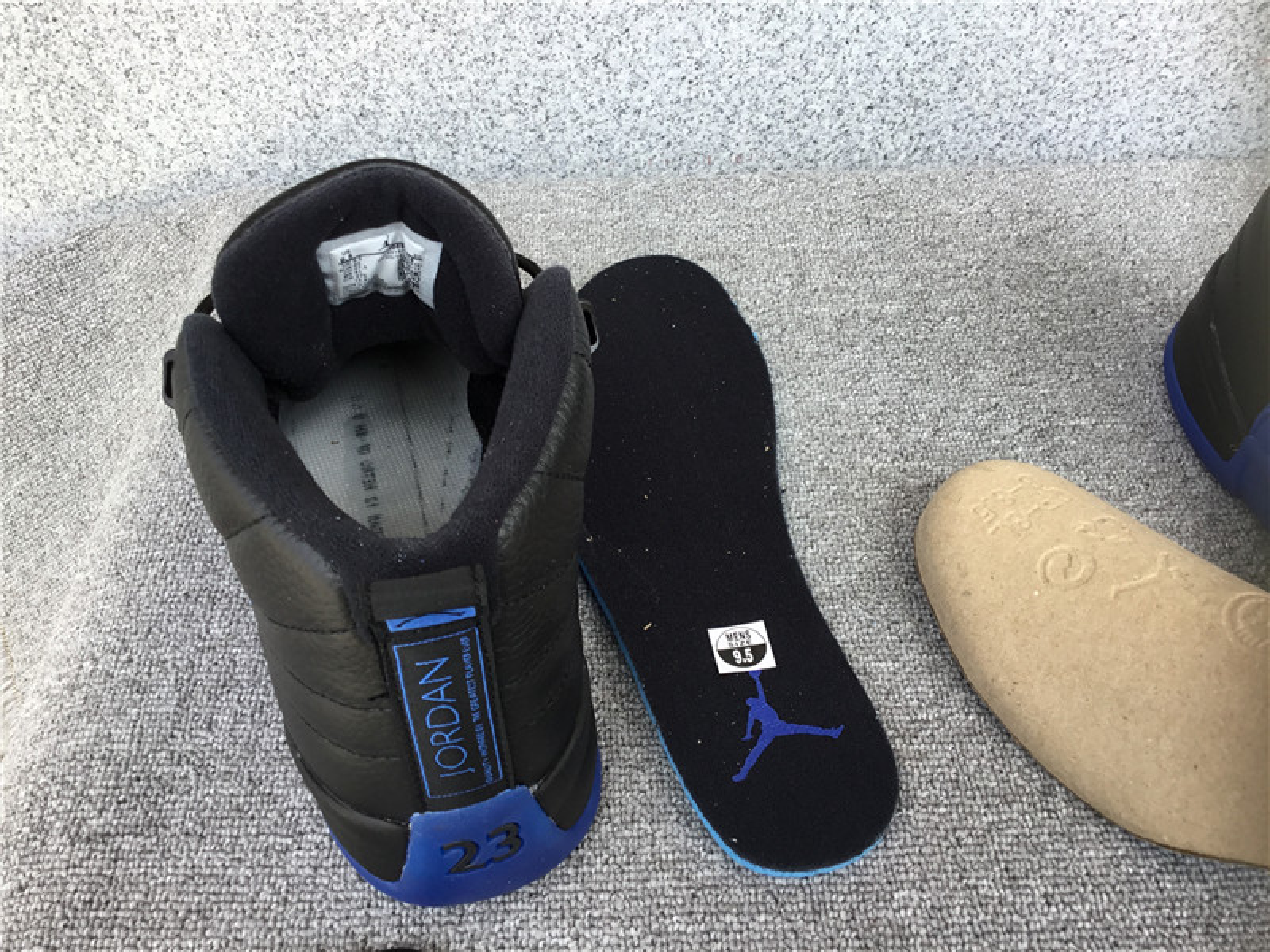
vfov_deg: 45.4
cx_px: 635
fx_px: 1137
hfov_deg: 58.4
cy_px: 476
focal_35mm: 31
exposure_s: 1/162
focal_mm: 3.3
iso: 25
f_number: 2.4
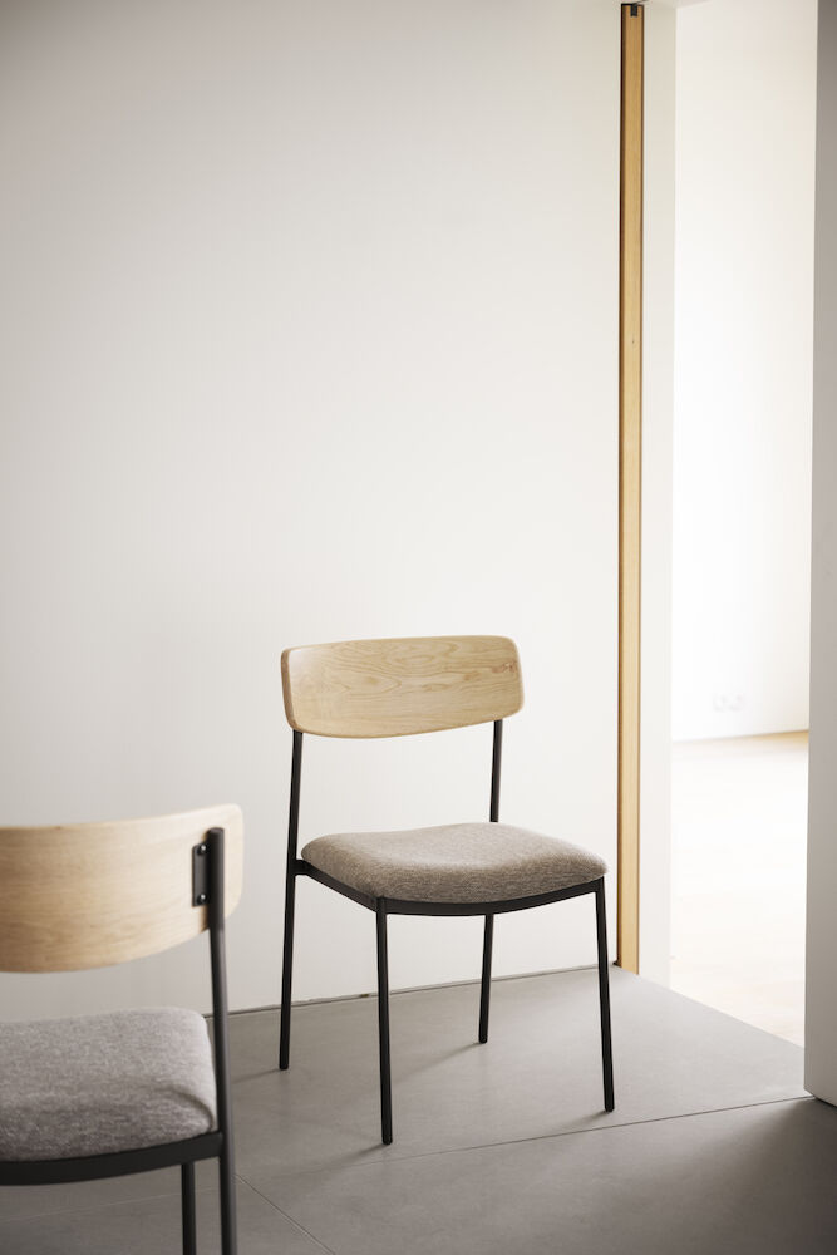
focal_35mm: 65
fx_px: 2266
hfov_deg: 20.9
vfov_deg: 31.0
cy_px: 628
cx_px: 418
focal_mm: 65
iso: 200
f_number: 4
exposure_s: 1/8
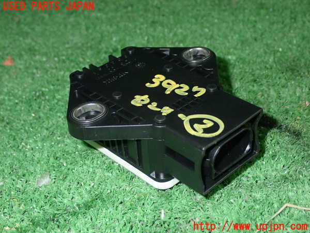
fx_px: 519
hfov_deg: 33.2
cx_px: 155
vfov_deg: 25.2
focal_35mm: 58
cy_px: 116
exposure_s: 1/60
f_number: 10
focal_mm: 10.35
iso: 800
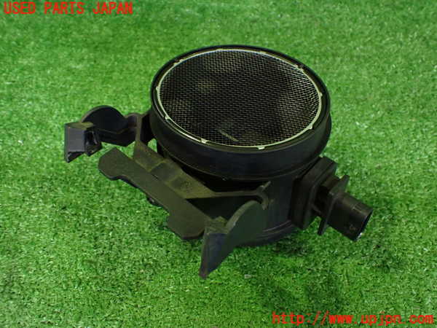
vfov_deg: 46.8
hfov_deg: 60.0
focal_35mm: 30
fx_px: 379
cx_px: 218
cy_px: 164
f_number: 2.3
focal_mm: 5.4
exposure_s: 1/50
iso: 800
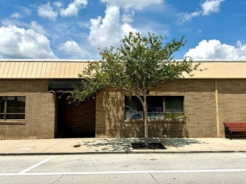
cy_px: 90
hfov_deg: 63.4
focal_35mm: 28
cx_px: 131
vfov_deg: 49.7
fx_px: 199
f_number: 1.78
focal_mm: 6.76
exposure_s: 1/7937
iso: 80
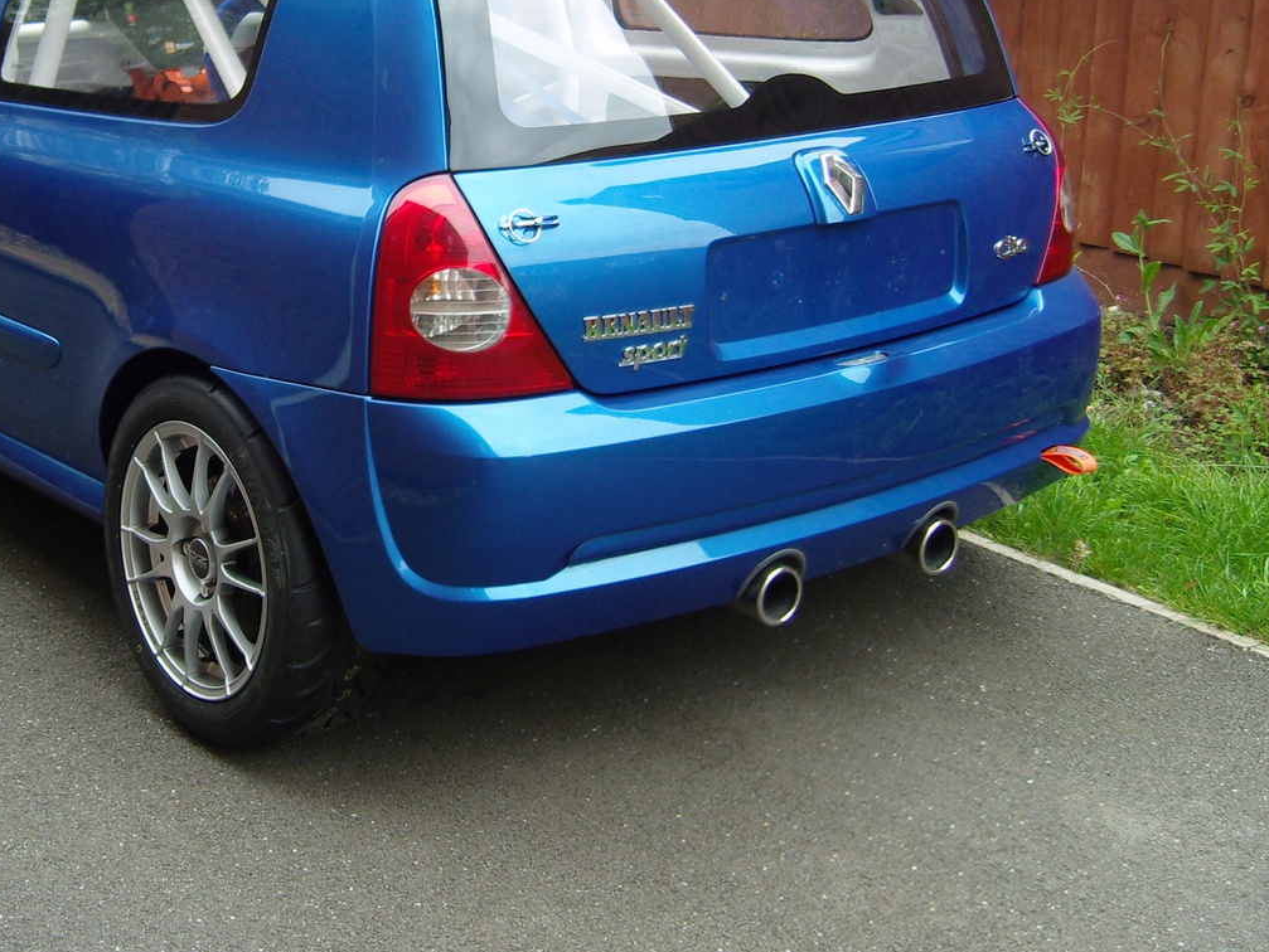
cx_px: 311
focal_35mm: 54
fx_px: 1980
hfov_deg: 34.7
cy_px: 276
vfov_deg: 26.8
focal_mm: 7.3
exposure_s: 1/125
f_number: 2.8
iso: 100
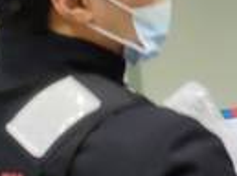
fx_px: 758
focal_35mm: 111
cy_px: 28
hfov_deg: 13.9
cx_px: 525
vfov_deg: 13.2
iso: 188
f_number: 1.8
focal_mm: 4.22
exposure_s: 1/50
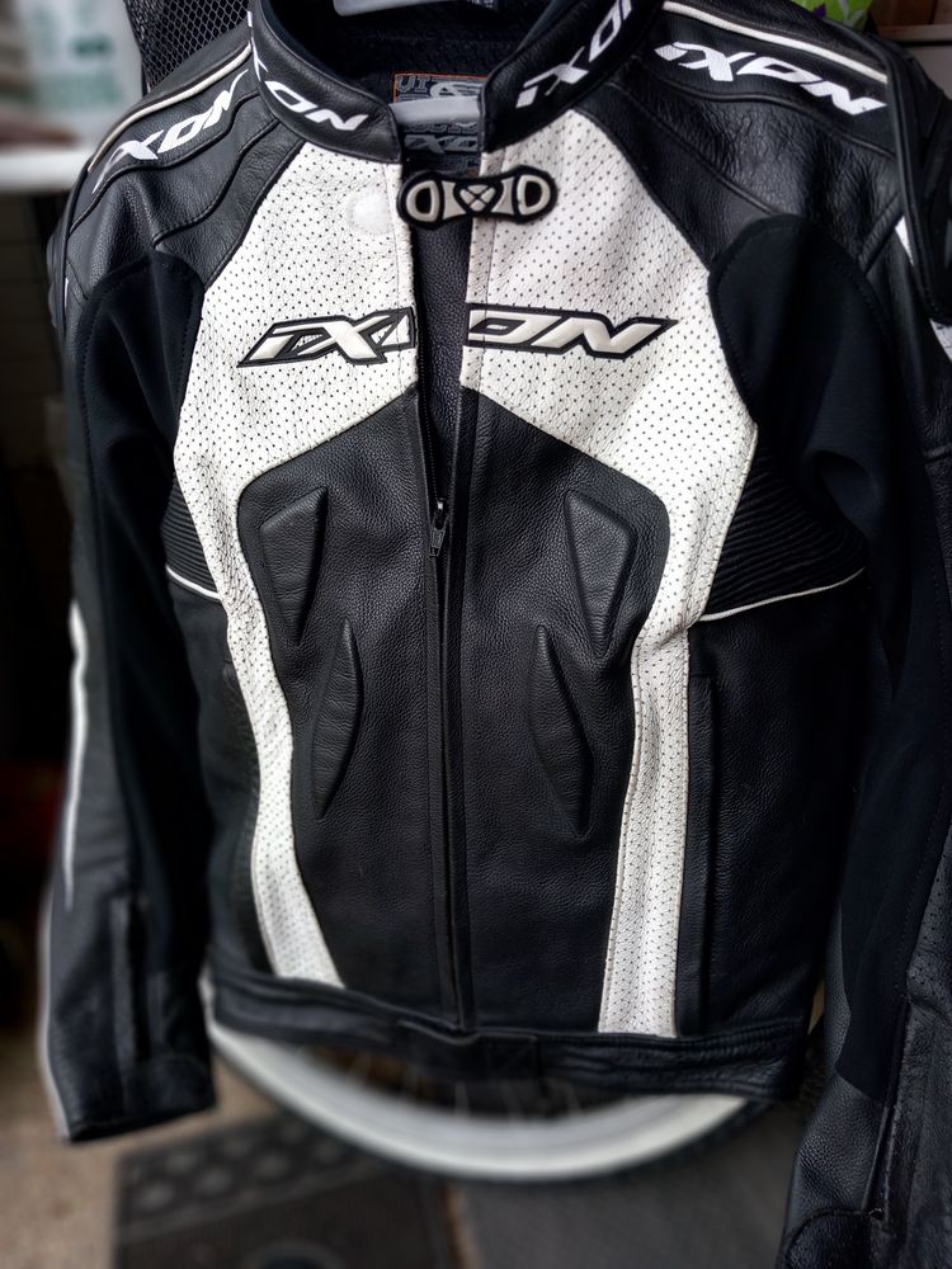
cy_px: 634
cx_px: 476
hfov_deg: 54.9
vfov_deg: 69.4
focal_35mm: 25
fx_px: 917
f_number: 2
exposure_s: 1/50
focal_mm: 4
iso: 32
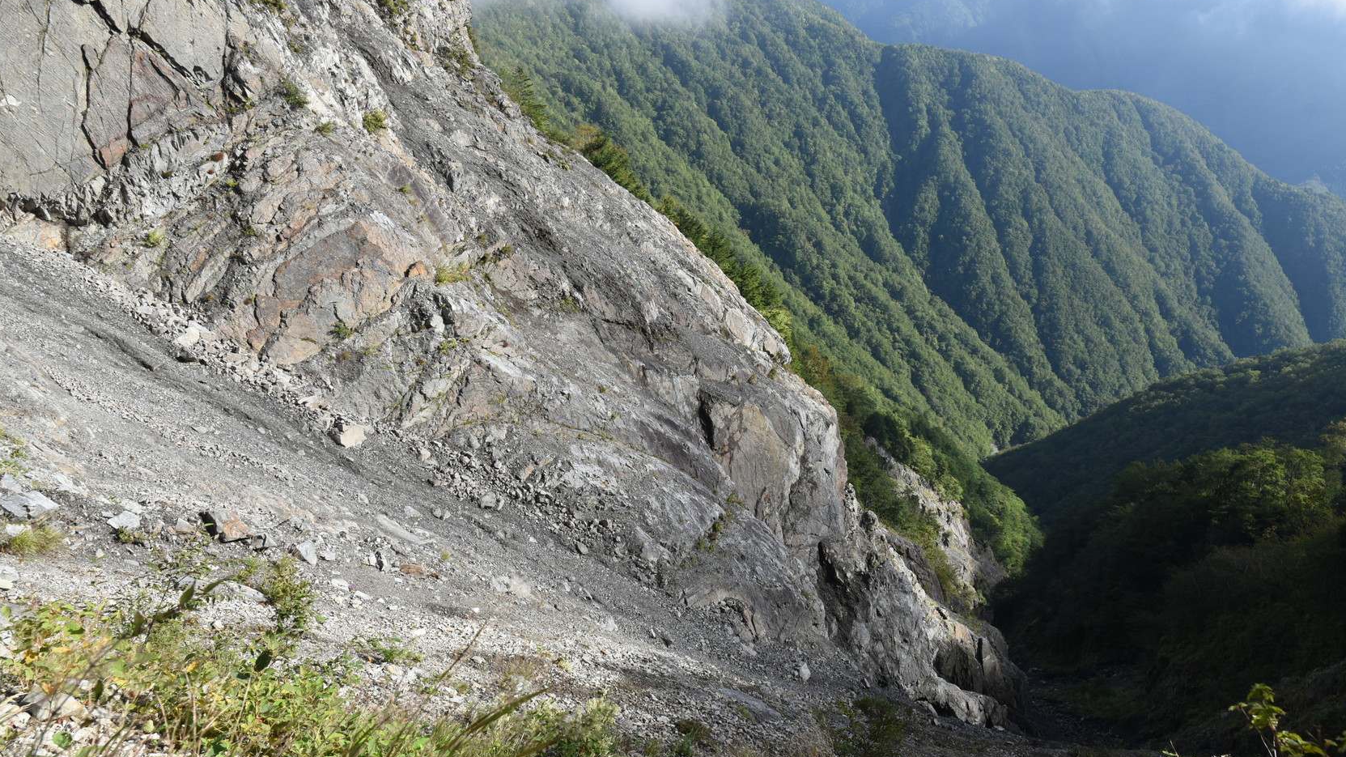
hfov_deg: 66.0
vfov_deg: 40.1
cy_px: 403
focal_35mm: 29
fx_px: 1035
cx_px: 730
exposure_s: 1/60
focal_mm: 24
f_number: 8
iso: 140
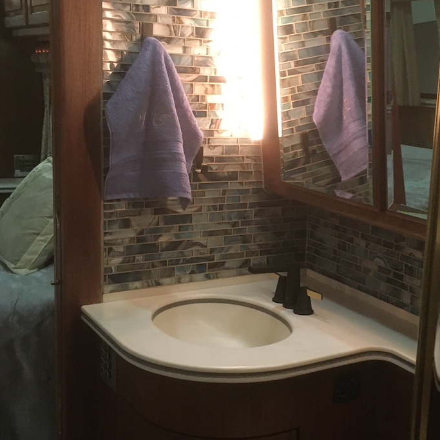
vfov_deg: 34.0
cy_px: 216
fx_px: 719
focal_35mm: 50
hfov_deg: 33.6
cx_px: 302
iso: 200
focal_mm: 4.15
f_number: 2.2
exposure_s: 1/30
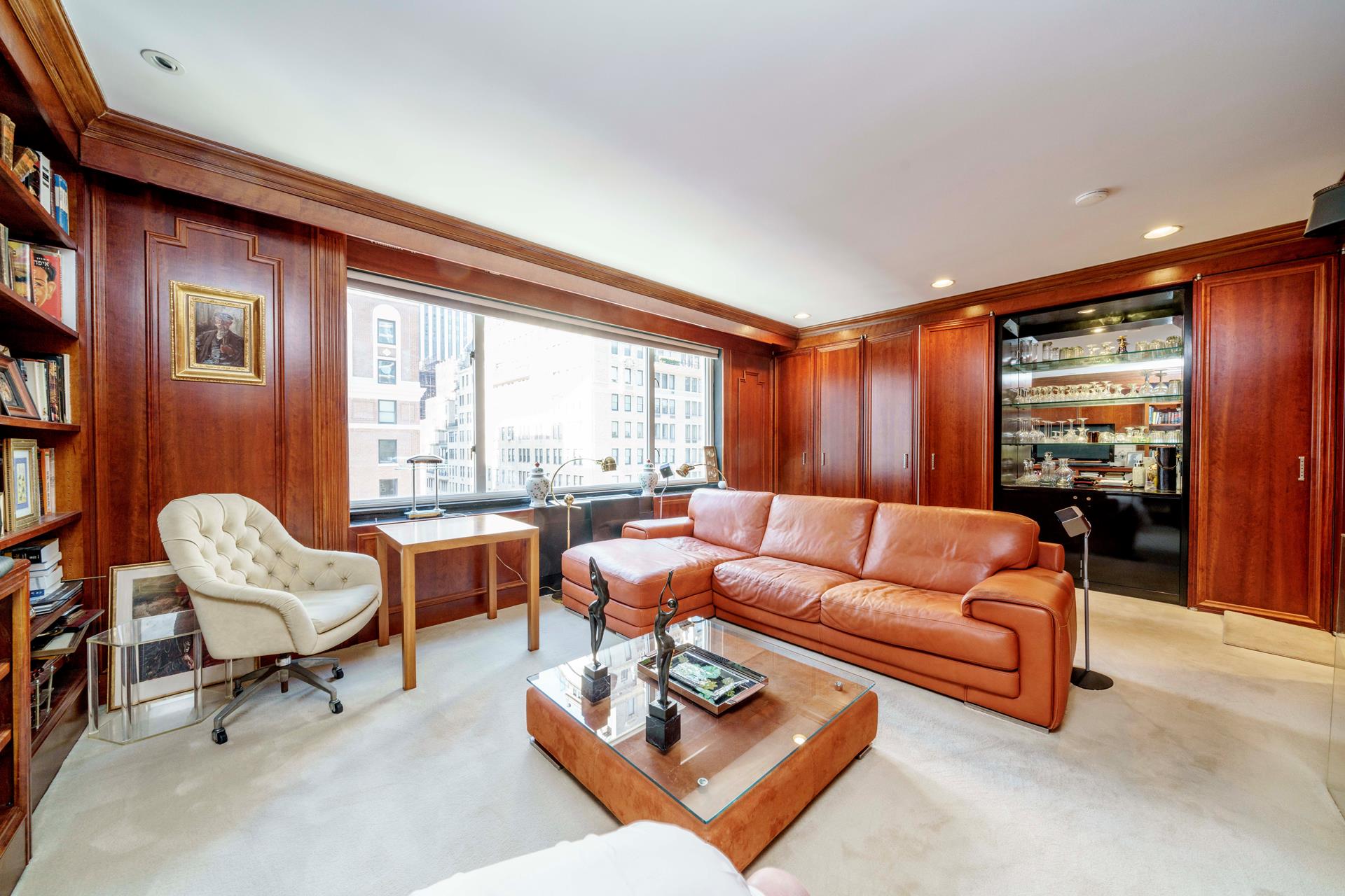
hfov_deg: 112.6
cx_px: 672
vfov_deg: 90.0
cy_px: 448
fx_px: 448
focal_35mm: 12
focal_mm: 12
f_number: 10
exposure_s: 1/4
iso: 320
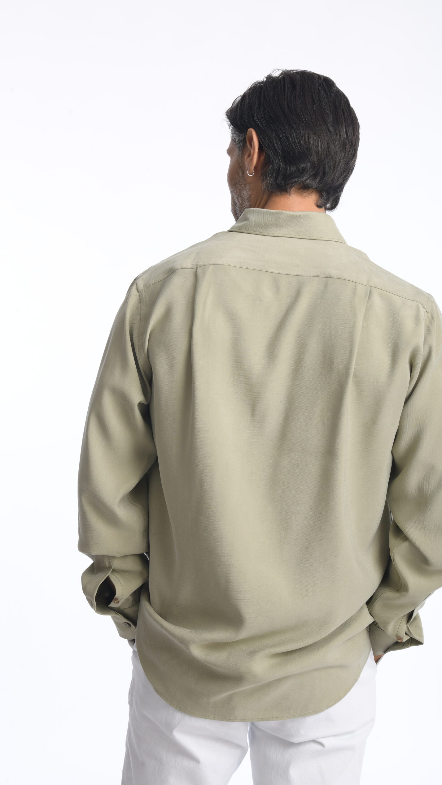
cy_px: 393
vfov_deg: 28.6
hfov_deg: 16.3
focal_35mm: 74
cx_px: 242
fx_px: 1542
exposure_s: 1/250
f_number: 11
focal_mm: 70
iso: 500
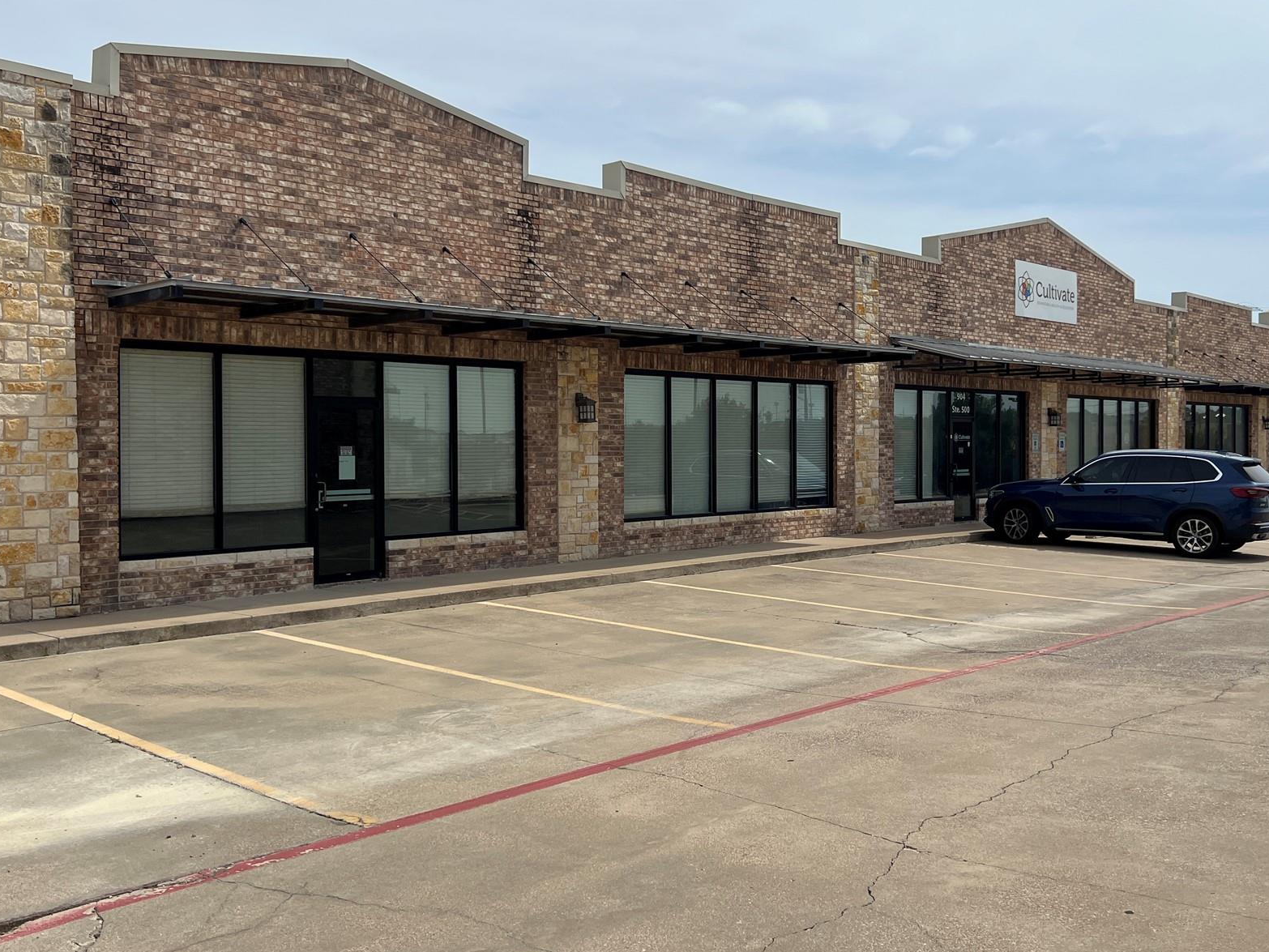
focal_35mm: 34
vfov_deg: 41.8
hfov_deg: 53.9
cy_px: 452
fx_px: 1247
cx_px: 669
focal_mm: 5.7
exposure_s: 1/8696
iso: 50
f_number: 1.5
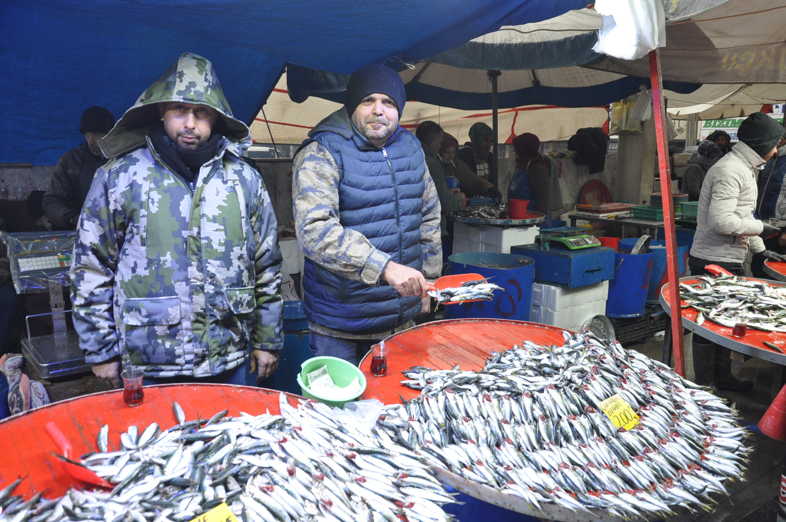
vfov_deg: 41.6
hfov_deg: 59.6
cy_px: 261
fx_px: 687
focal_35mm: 32
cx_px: 393
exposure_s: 1/125
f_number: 5.6
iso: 400
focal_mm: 21
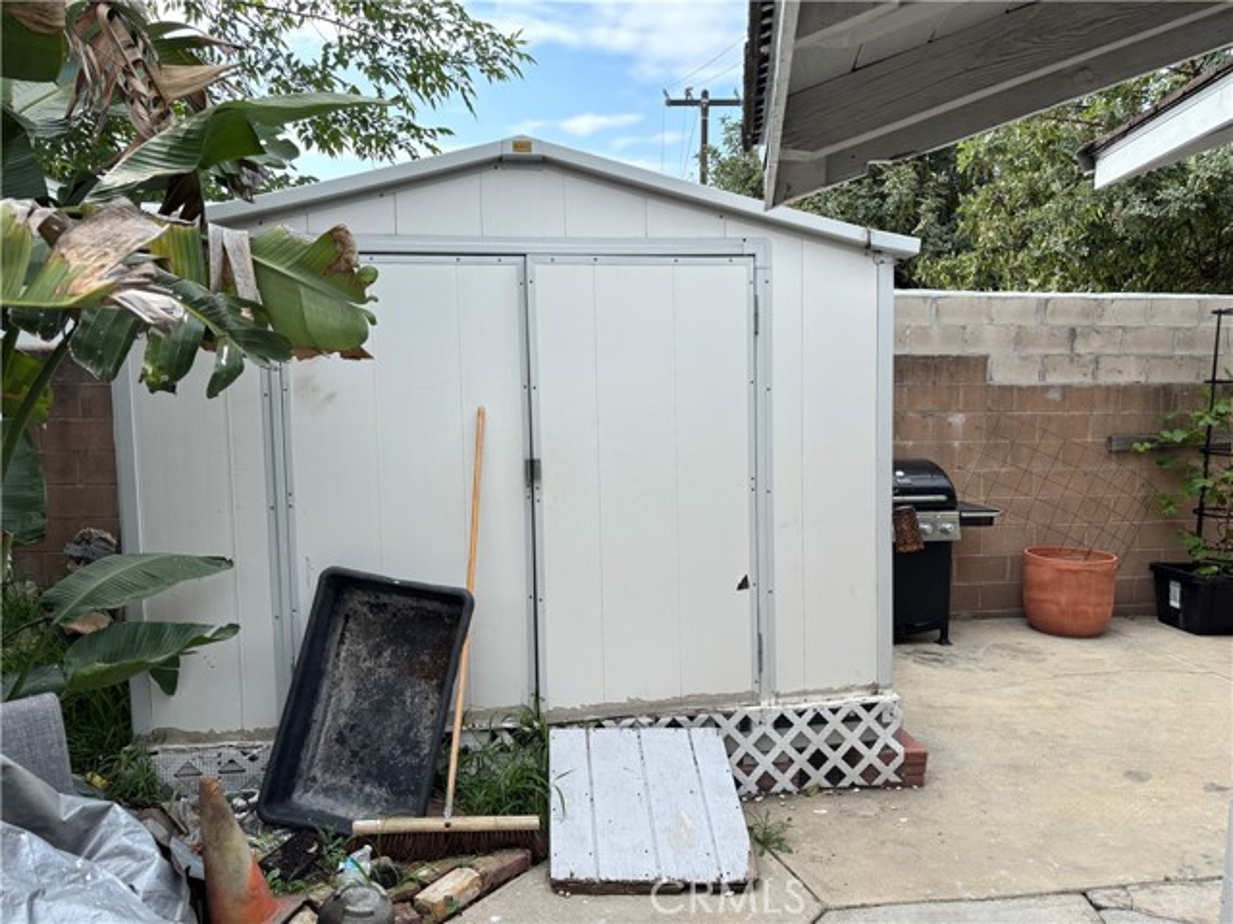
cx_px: 616
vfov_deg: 53.1
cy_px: 462
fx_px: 926
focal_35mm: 26
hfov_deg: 67.3
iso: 50
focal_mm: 5.96
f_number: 1.6
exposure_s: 1/1437
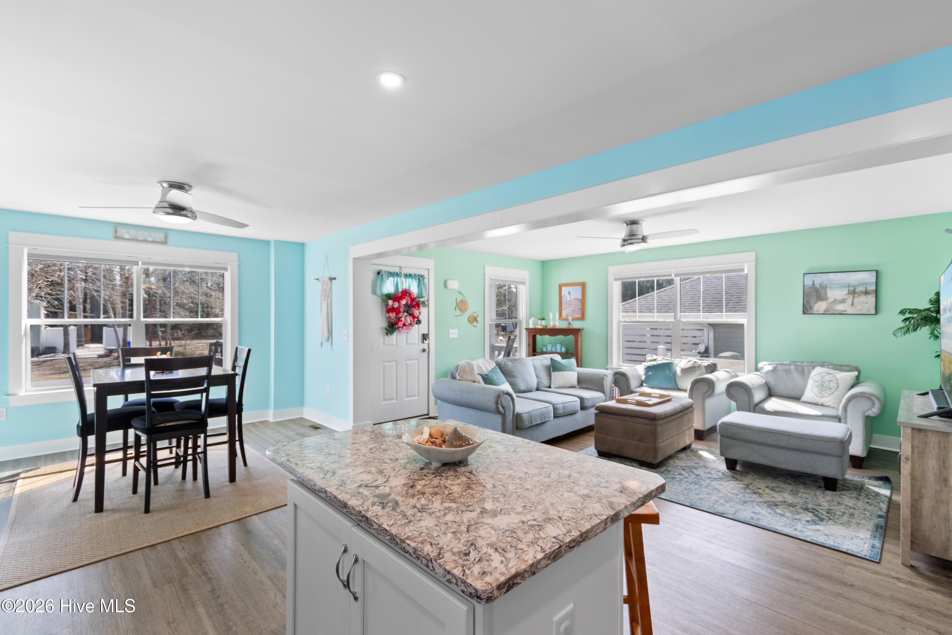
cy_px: 318
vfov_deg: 77.3
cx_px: 476
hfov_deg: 100.4
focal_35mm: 15
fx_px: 397
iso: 100
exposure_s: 1/10
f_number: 4.5
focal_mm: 10
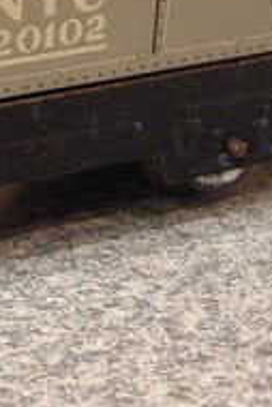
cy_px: 50
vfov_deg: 15.1
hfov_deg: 10.1
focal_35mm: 134
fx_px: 1516
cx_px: -43
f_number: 2.7
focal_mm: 7.5
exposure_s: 1/9.8
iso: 400
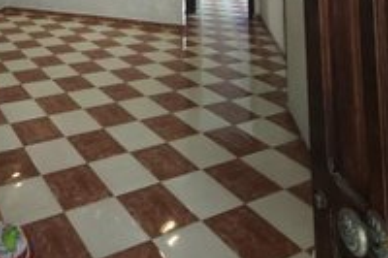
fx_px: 377
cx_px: 43
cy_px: -107
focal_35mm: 35
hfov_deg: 49.0
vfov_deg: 28.3
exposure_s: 1/33.3
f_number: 2.2
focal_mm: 2.16
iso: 640
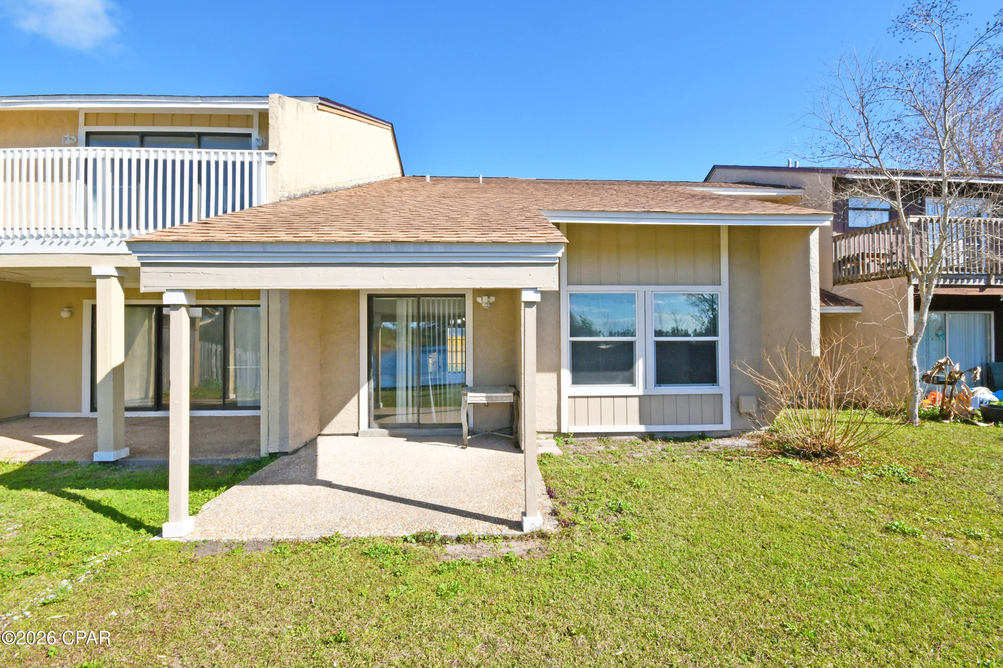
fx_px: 418
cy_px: 334
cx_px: 502
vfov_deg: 77.3
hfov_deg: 100.4
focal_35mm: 15
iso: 400
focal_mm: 10
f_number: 20
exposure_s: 1/200
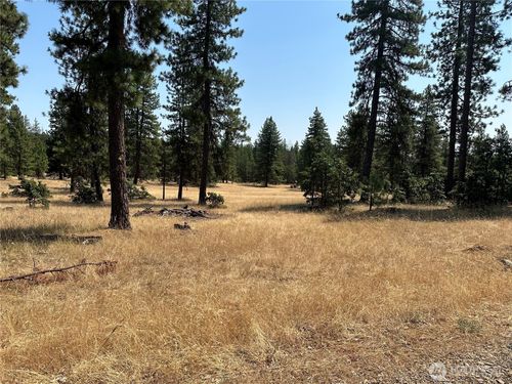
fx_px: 355
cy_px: 192
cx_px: 256
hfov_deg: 71.6
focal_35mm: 24
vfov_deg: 56.8
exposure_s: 1/4545
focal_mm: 6.86
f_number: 1.78
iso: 80
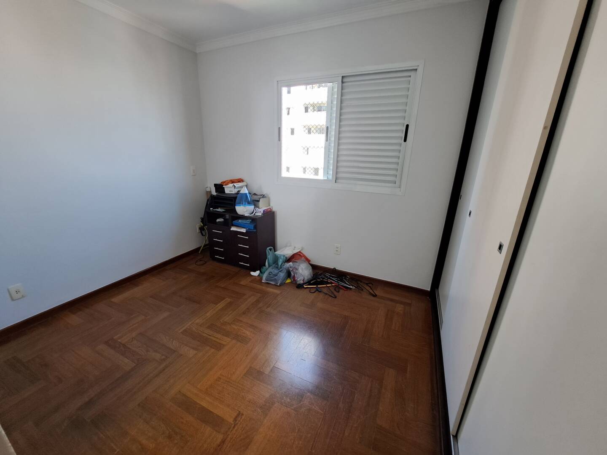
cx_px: 304
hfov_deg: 106.2
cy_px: 228
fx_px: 228
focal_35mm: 13
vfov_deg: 89.9
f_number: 2.2
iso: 100
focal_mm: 1.74
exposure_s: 1/40
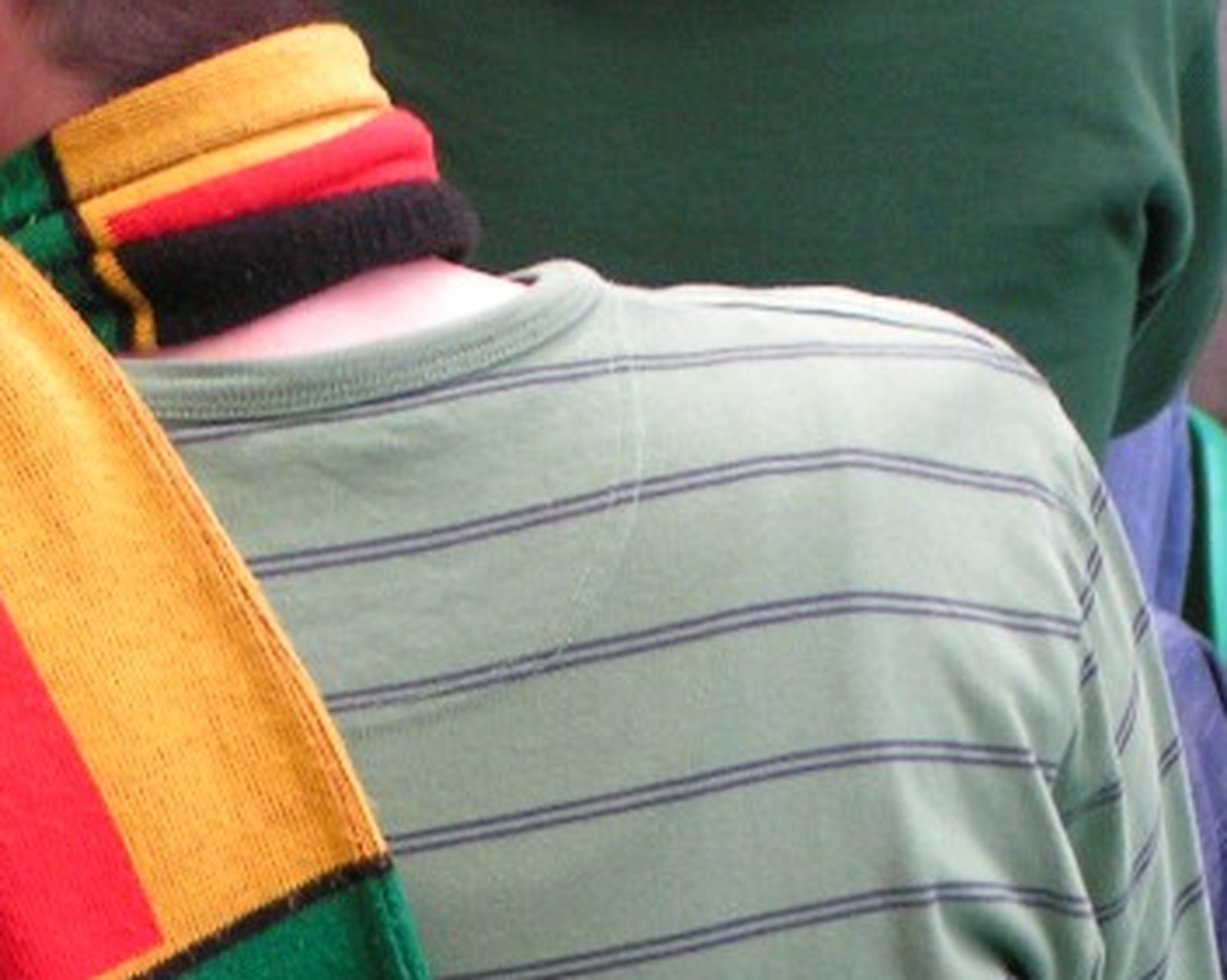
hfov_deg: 8.4
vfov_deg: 6.7
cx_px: 181
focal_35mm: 231
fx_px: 8382
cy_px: 1001
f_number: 3.5
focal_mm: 15.9
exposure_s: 1/50
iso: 200
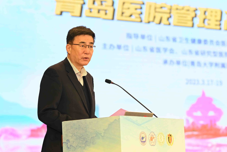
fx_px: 801
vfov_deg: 10.8
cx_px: 114
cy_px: 76
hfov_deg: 16.1
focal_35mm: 127
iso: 1000
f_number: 2.2
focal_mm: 85
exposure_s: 1/250
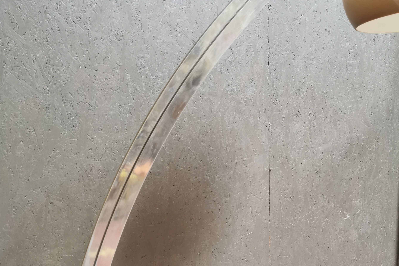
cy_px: 173
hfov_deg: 50.7
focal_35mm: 38
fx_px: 421
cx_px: 199
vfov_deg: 34.8
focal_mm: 5.58
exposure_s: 1/50
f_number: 1.8
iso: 200
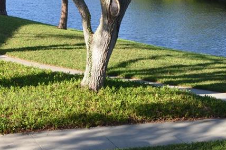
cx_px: -4
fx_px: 495
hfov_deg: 24.5
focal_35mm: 79
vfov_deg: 16.7
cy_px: -7
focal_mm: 22
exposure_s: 1/200
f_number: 7.1
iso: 200
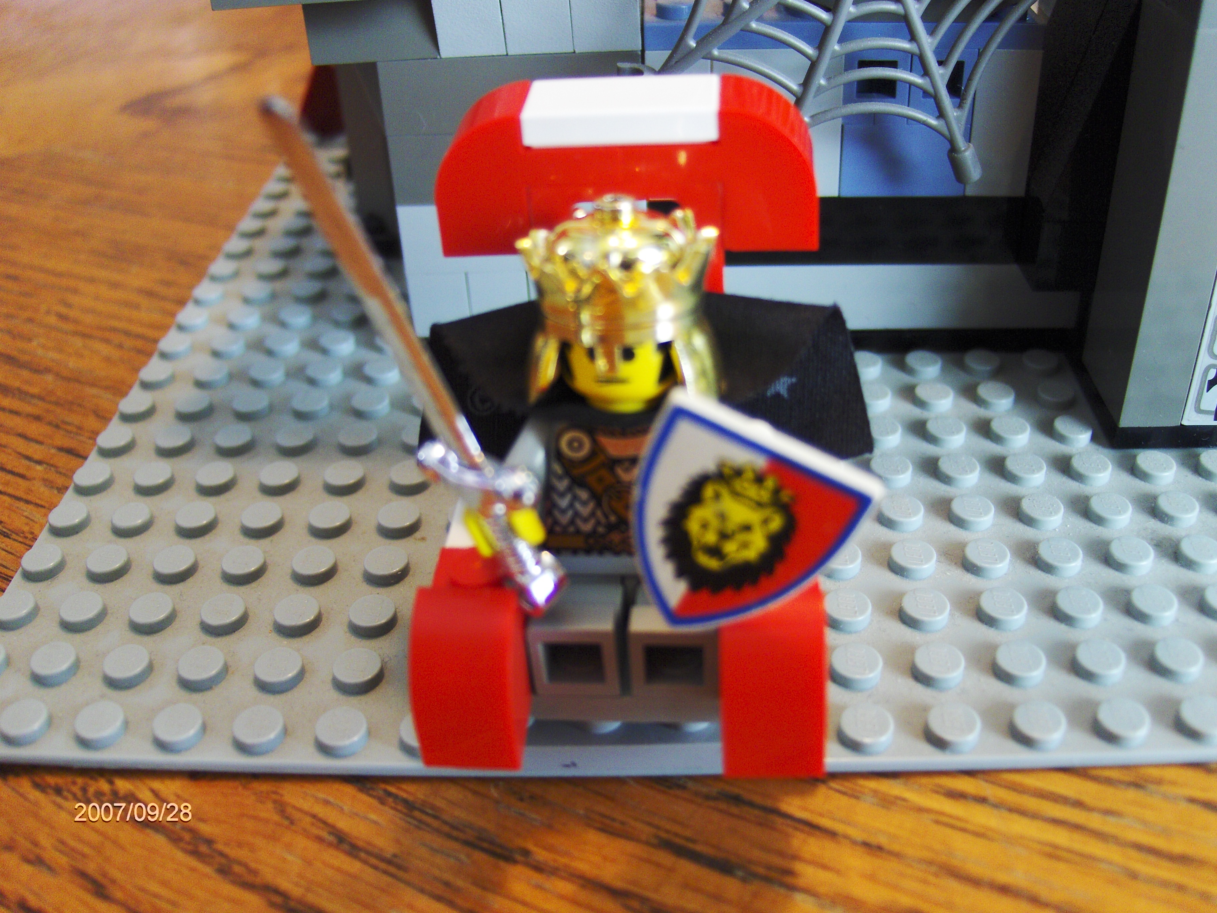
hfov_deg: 52.6
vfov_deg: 40.7
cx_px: 608
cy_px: 456
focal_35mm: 35
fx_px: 1231
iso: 200
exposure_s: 1/23.4
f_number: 2.8
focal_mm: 7.5
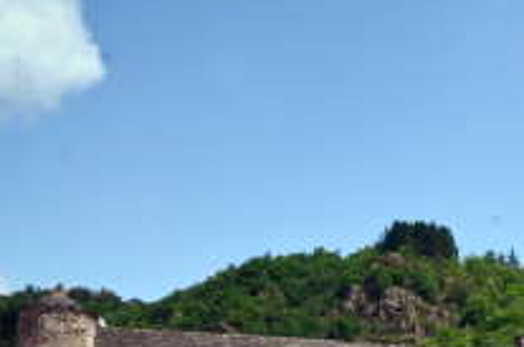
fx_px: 842
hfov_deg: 30.0
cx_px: 613
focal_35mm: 58
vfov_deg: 21.9
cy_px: 391
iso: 640
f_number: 11
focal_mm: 16
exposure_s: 1/640
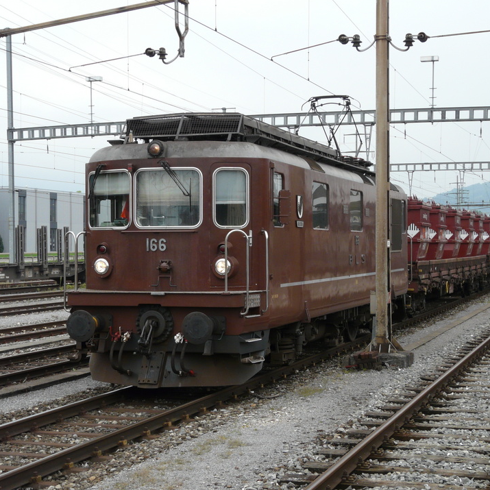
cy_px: 254
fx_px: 1089
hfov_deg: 25.4
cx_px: 253
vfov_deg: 25.4
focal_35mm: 68
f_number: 3.6
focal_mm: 9
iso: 100
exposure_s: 1/125
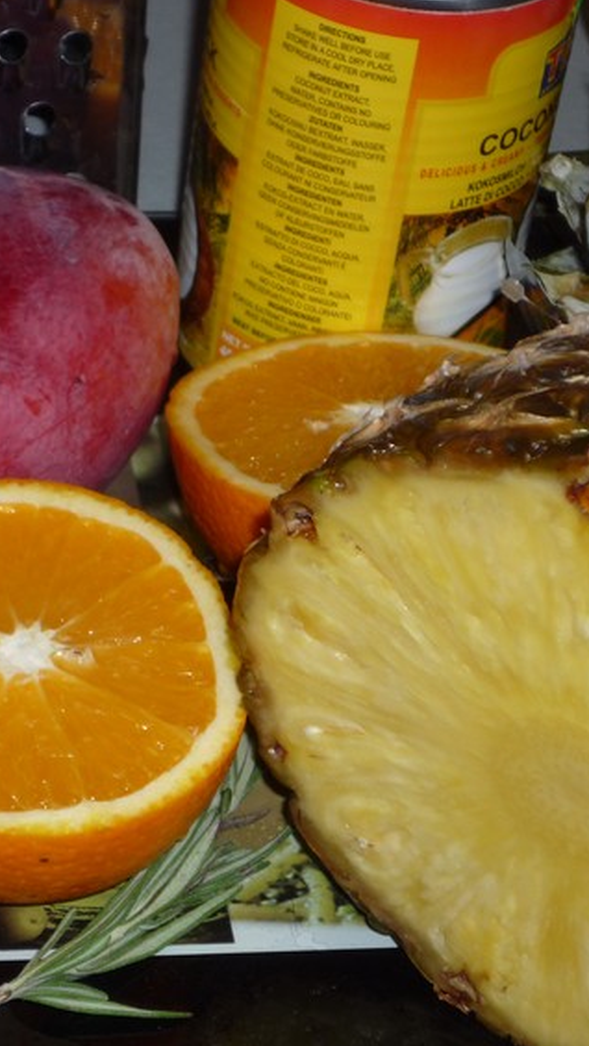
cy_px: 535
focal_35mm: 125
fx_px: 3469
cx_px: 39
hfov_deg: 9.7
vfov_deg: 17.2
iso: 100
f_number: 5.6
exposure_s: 1/50
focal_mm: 14.2
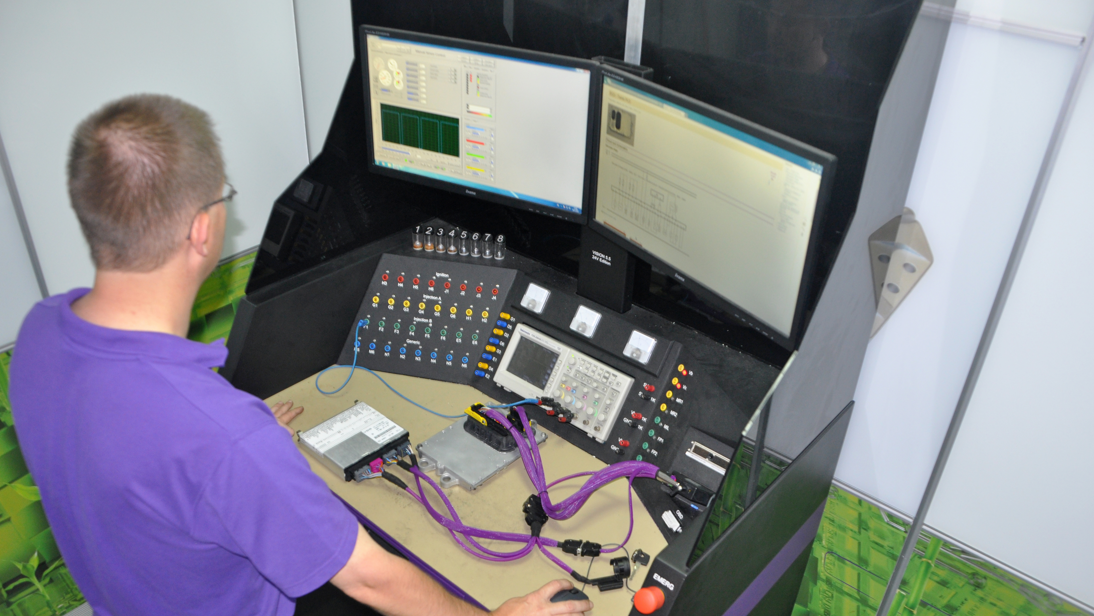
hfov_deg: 66.1
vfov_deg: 40.1
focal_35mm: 29
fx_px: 841
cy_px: 358
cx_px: 536
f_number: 3.5
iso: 400
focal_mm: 18
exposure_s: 1/60
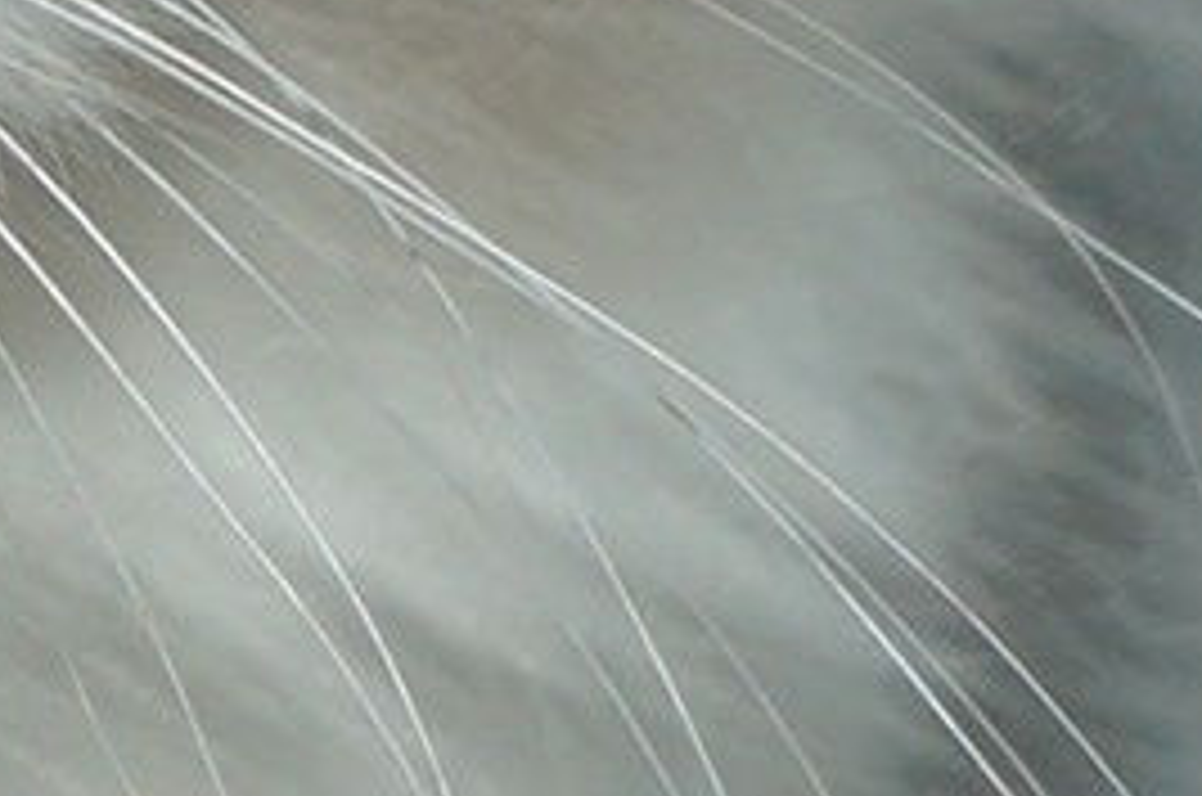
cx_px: -1357
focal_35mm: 536
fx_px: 17864
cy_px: -1641
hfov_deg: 3.8
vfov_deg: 2.5
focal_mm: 50
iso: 100
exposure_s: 1/160
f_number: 5.6
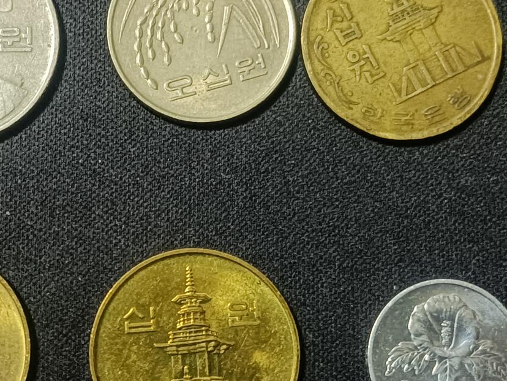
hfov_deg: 27.2
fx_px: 1040
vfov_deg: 20.7
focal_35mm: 71
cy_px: 217
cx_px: 153
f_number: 1.8
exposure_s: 1/33.3
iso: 1523
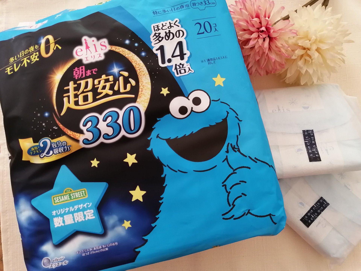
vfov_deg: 51.4
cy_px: 136
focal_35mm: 27
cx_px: 180
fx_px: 282
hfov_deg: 65.3
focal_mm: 3.62
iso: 100
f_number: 1.8
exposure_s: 1/33.3
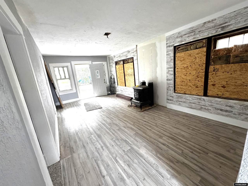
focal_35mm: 14
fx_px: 100
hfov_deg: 102.1
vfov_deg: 85.7
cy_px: 93
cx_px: 124
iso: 320
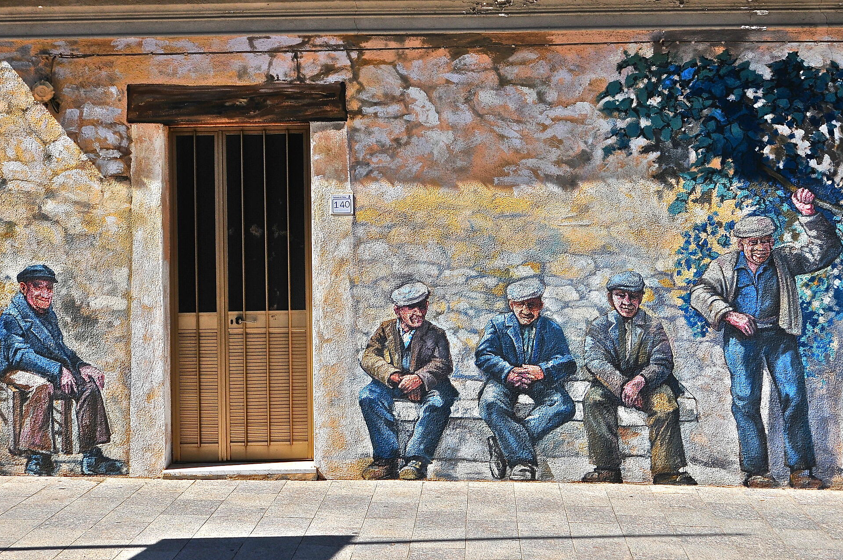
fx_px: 1661
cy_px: 224
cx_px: 456
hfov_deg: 28.5
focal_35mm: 71
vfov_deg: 19.1
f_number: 10
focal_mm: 38
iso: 200
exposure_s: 1/400
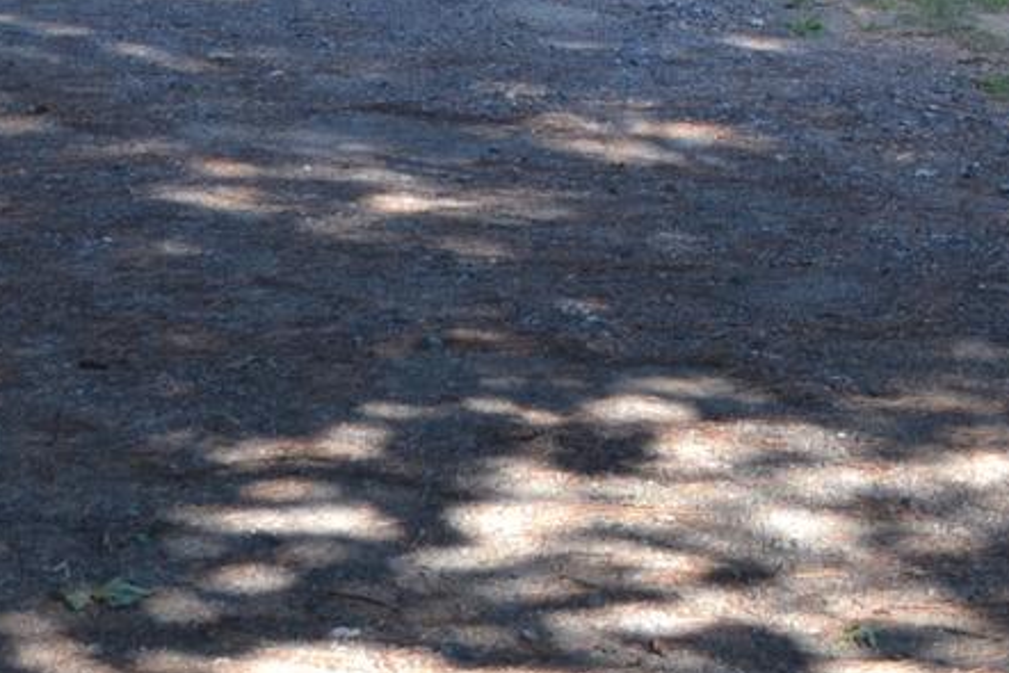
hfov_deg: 15.2
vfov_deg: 10.4
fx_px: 3504
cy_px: -530
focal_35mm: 125
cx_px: 1518
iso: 100
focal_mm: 18
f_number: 3.5
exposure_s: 1/160
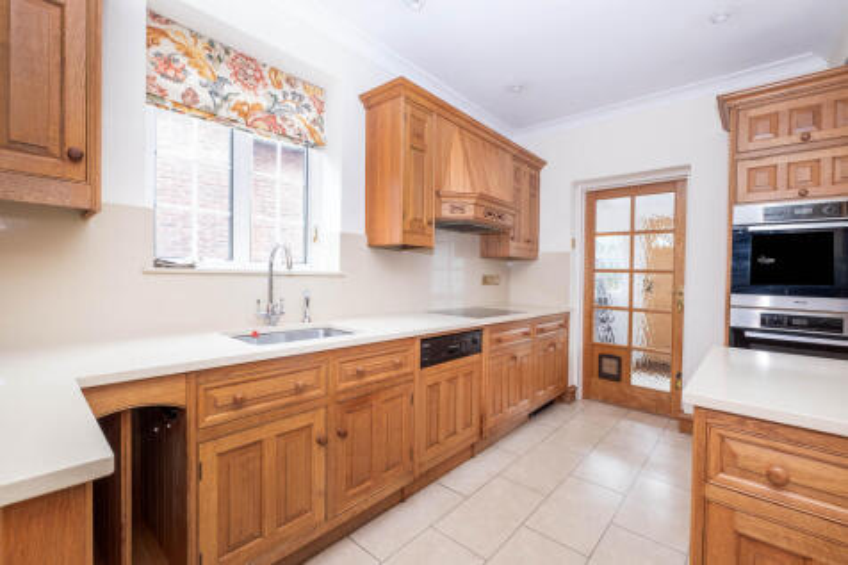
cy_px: 282
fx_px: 353
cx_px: 424
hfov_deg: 100.4
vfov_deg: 77.3
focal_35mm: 15
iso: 400
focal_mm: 10
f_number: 6.4
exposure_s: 1/8
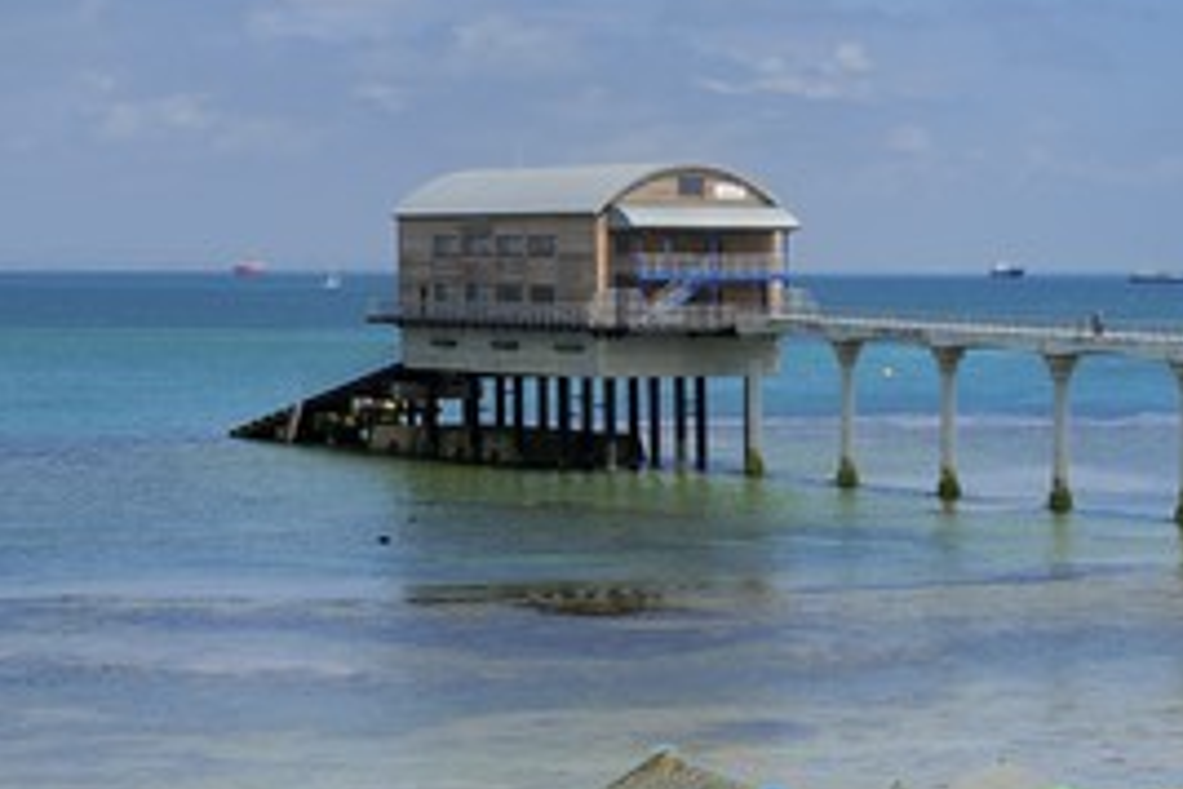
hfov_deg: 18.4
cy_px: 572
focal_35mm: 110
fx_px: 3614
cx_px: 922
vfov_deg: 12.4
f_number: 5.6
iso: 200
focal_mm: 70
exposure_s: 1/1250
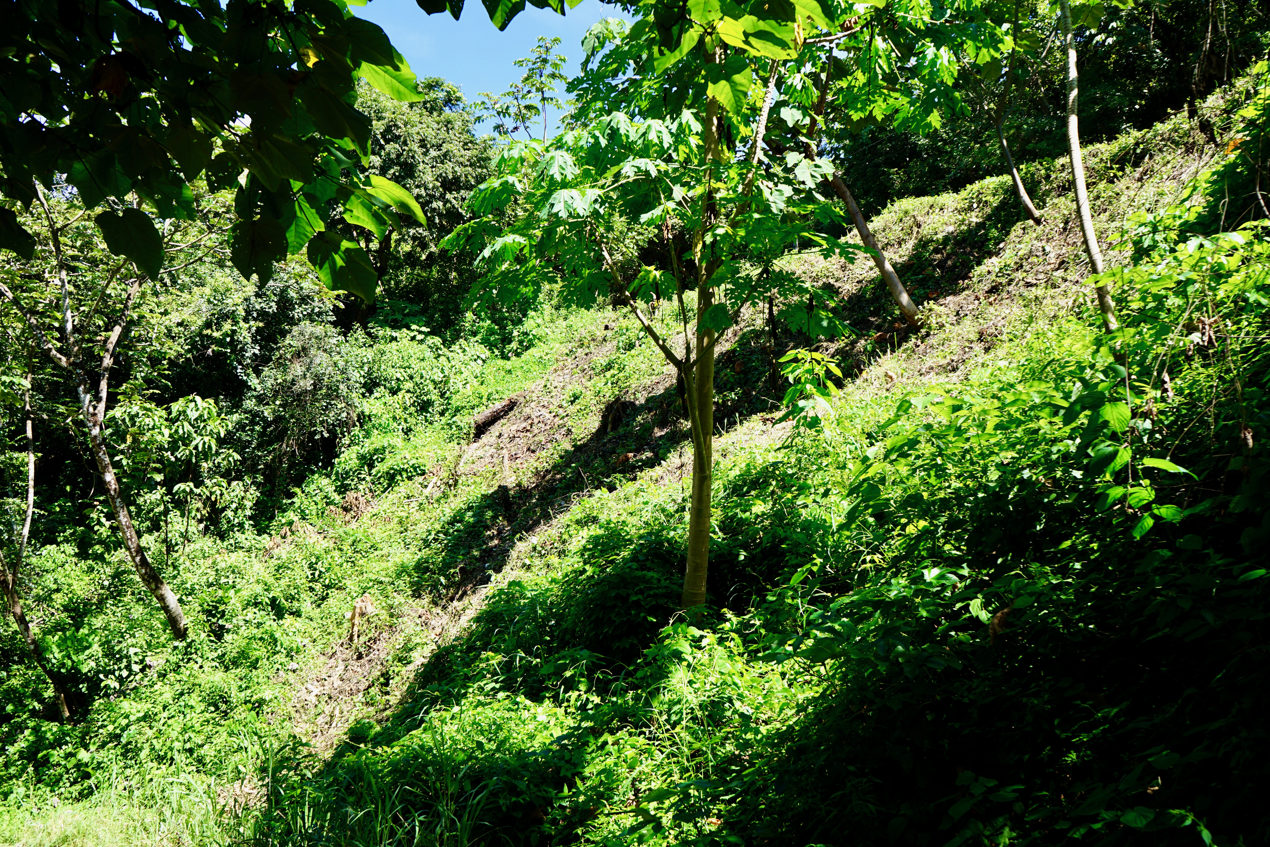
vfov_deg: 40.0
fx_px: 1164
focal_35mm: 33
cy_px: 424
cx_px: 635
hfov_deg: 57.2
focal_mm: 33
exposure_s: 1/80
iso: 100
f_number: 8
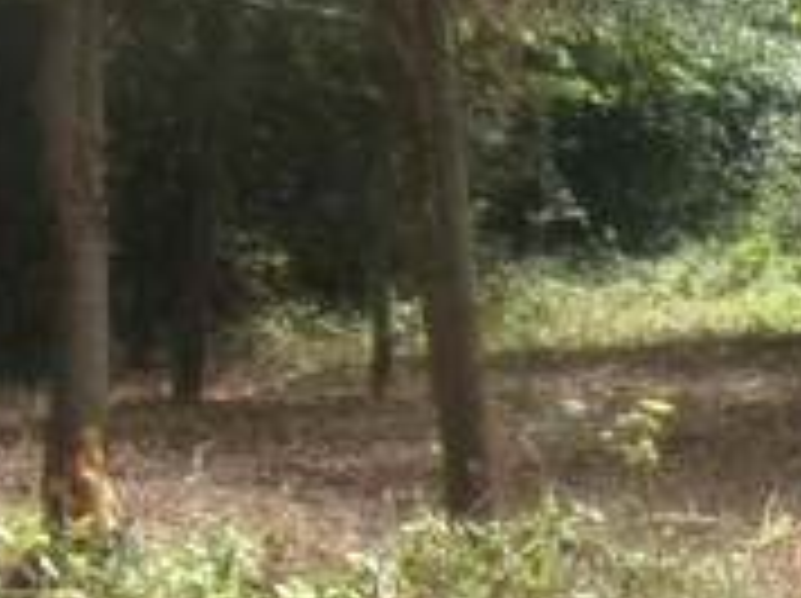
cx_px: 1368
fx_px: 3998
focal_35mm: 173
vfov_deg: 8.4
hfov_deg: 10.8
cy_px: 764
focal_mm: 4.3
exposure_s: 1/200
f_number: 3.3
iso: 80
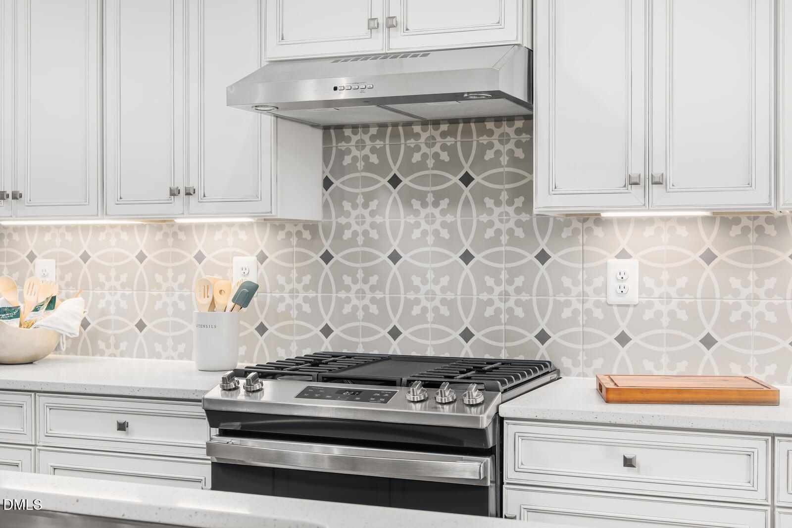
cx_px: 396
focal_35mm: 48
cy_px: 264
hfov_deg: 41.1
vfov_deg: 28.1
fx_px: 1056
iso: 200
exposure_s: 1/200
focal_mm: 48
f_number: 8
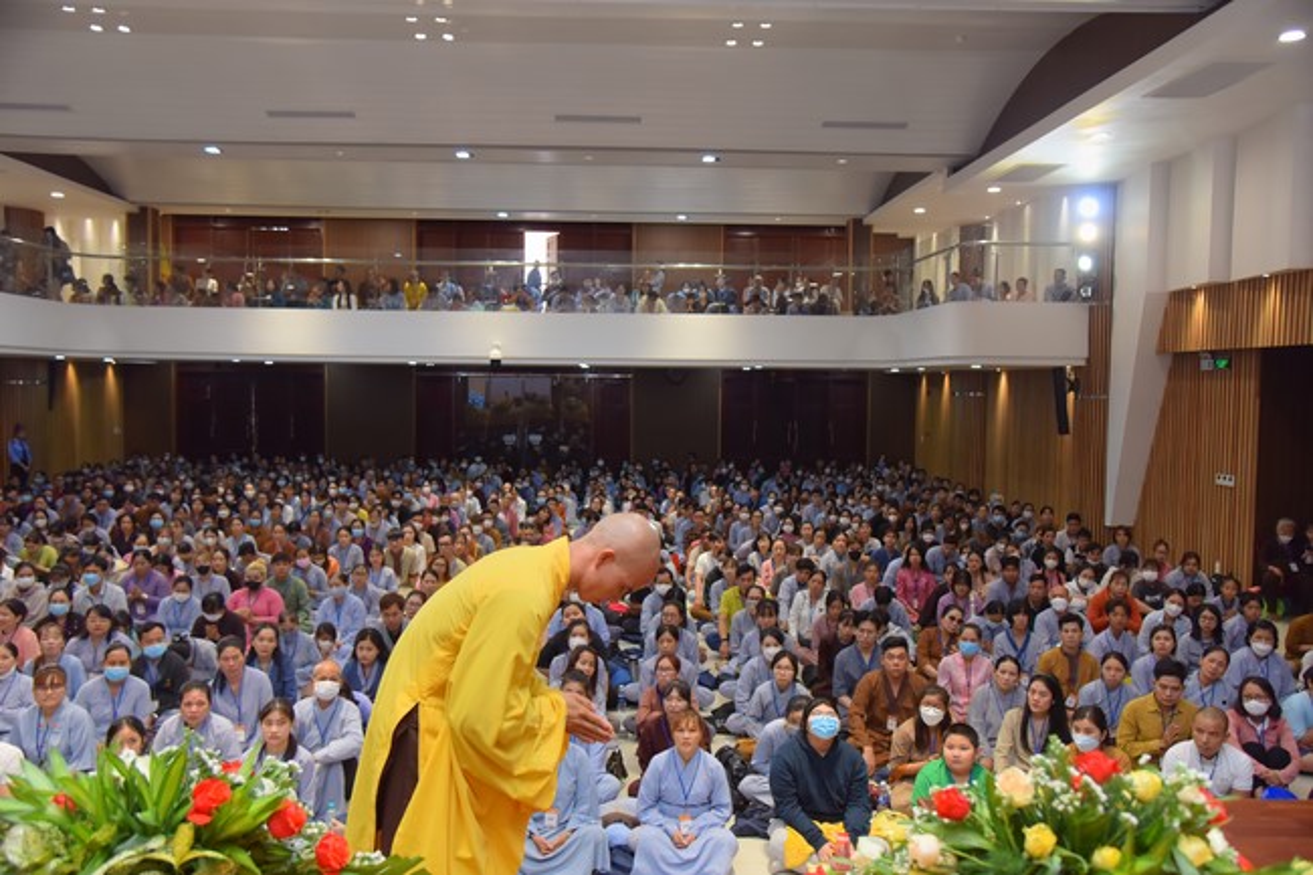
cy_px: 438
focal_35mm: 31
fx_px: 1130
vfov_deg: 42.3
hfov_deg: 60.3
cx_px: 656
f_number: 4.5
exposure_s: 1/160
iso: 800
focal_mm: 31
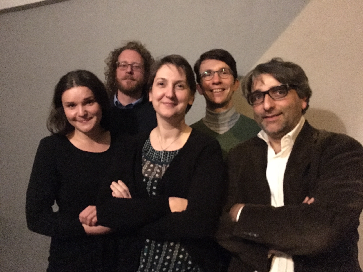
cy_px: 136
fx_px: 304
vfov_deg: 48.2
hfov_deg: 61.7
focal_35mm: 29
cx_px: 182
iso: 2000
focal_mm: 4.15
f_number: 2.2
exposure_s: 1/17
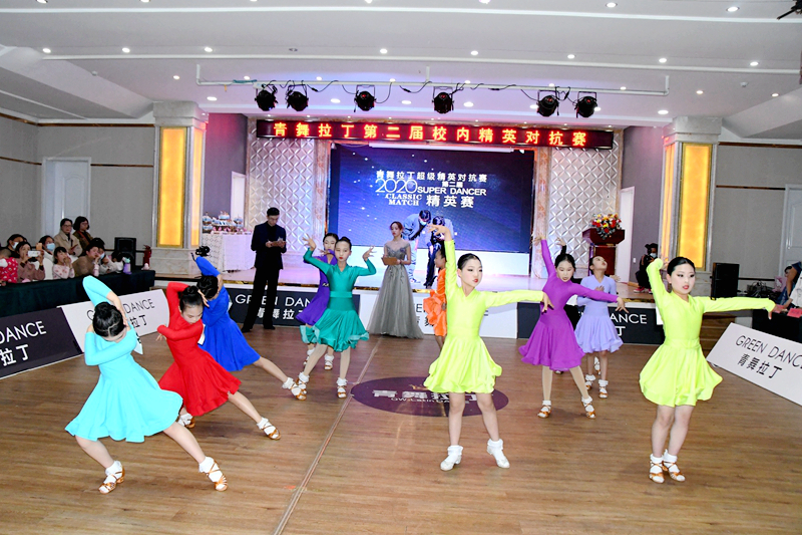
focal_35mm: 27
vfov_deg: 47.9
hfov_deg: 67.4
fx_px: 601
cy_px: 268
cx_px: 401
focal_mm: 18
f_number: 8
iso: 5000
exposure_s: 1/250
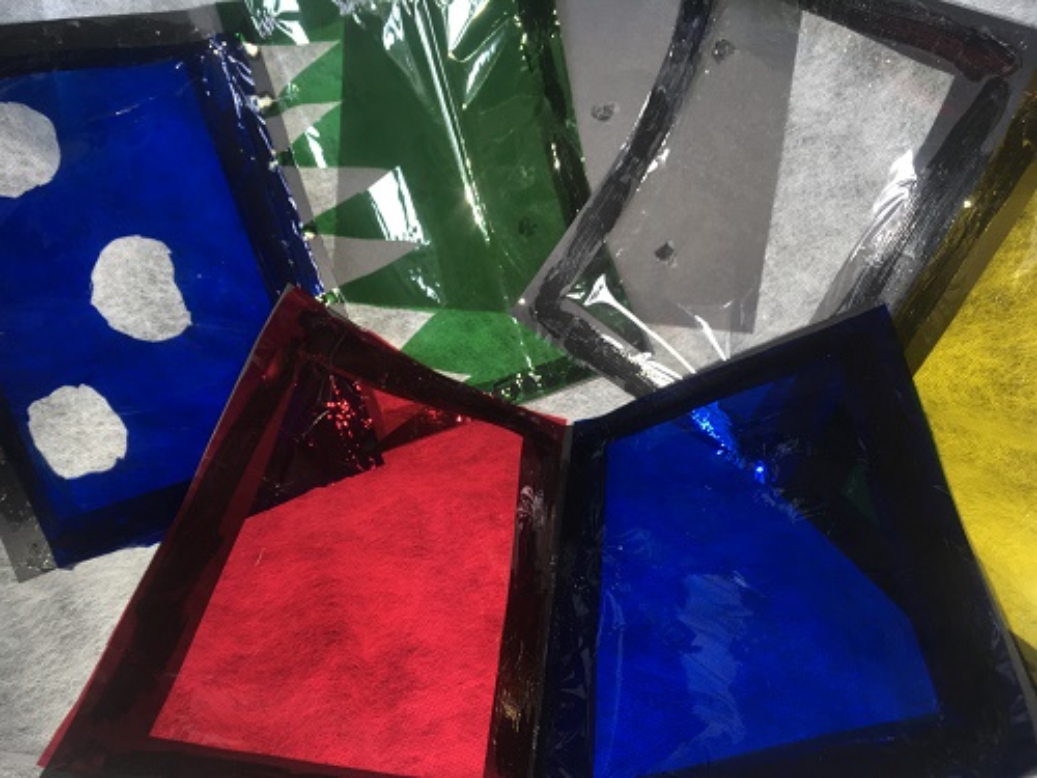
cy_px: 389
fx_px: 869
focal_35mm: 29
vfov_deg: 48.2
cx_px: 518
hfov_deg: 61.7
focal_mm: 4.15
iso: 50
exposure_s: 1/20
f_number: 2.2
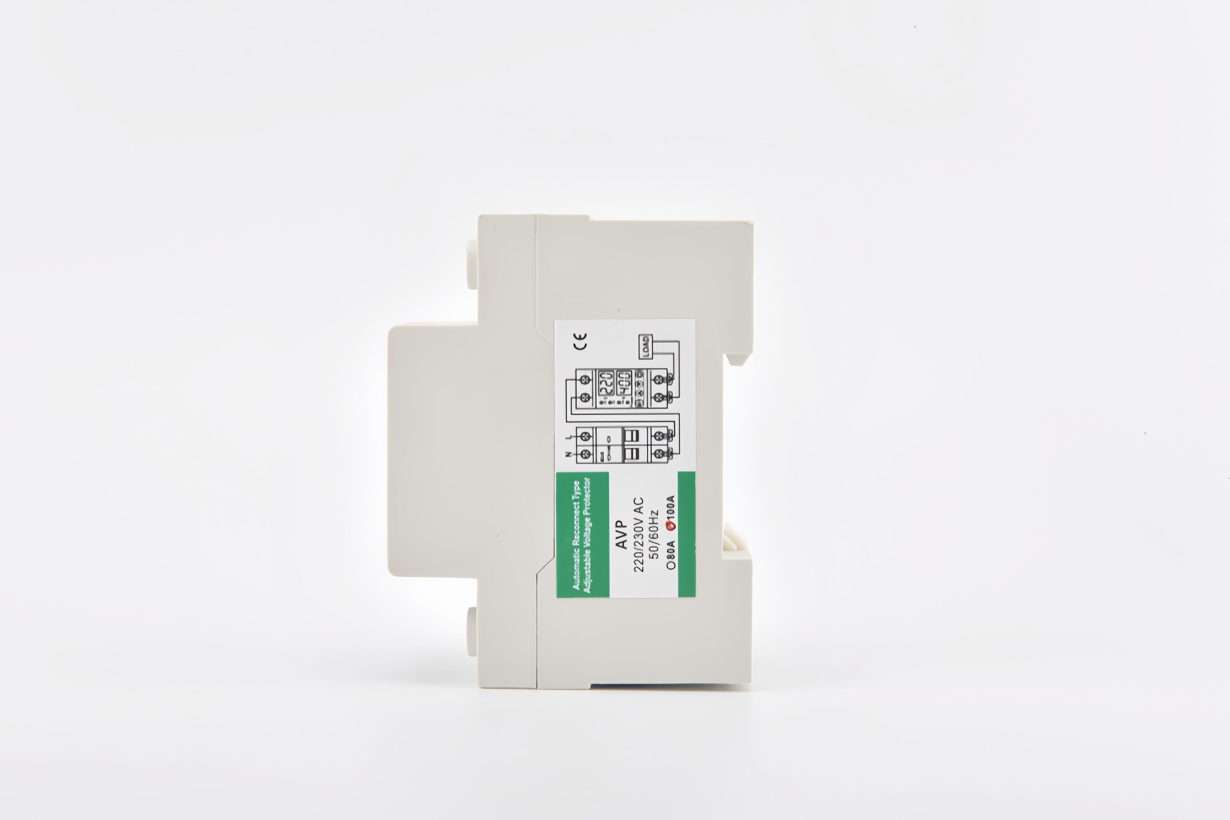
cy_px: 410
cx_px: 615
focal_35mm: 70
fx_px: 2392
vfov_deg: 19.5
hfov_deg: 28.8
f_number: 18
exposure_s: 1/80
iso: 100
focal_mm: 70
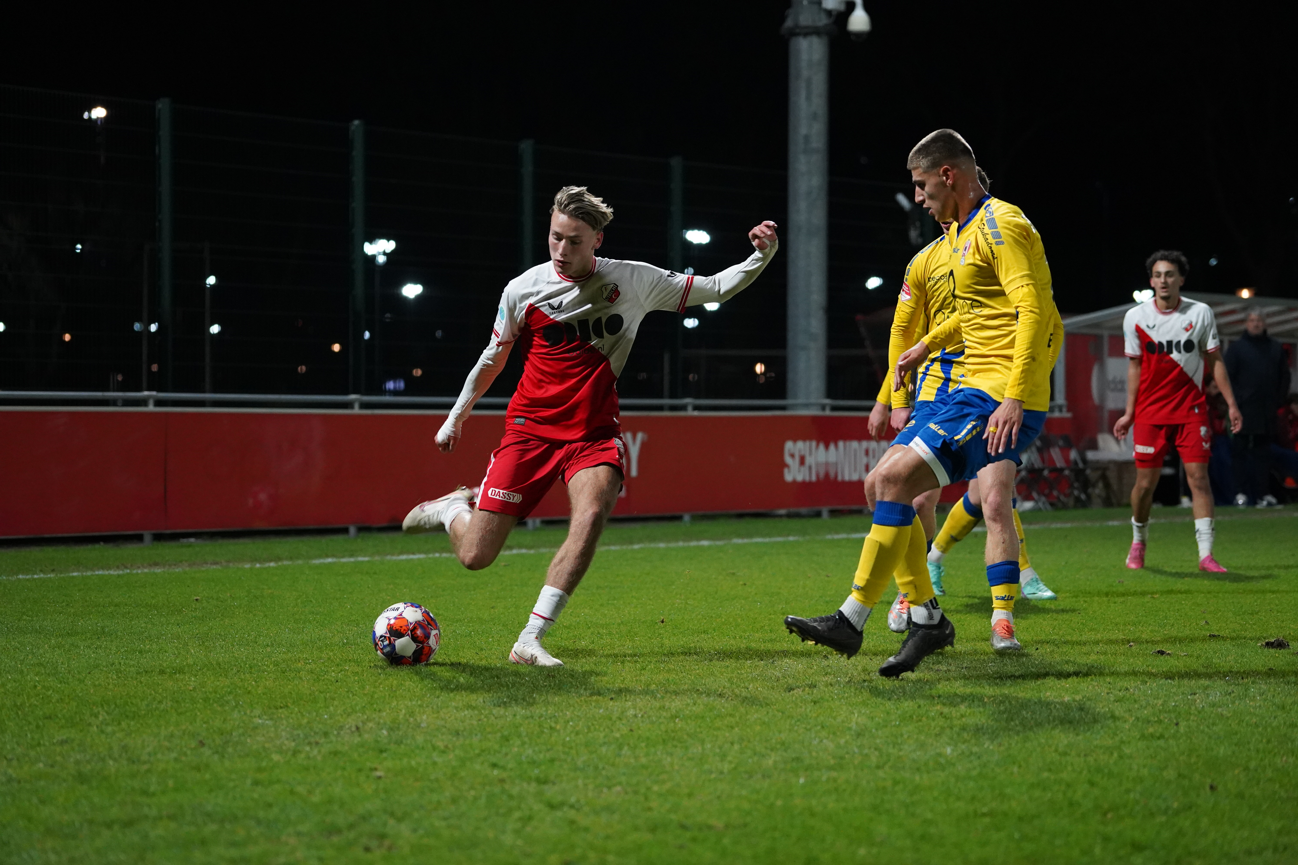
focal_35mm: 120
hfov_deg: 17.1
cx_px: 649
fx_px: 4326
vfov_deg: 11.4
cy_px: 432
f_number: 4
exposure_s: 1/1250
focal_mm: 120
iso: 6400
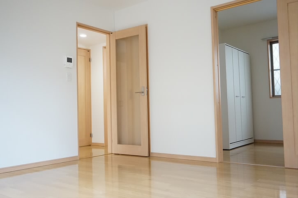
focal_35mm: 34
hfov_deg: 55.1
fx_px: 285
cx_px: 149
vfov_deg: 38.3
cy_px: 99
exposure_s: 1/125
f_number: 4
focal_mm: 23
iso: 3200
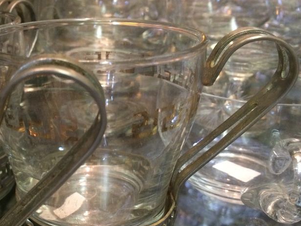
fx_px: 382
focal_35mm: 44
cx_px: 87
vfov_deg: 32.6
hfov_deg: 42.0
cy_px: 149
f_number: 2.2
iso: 320
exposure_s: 1/15
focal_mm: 4.12
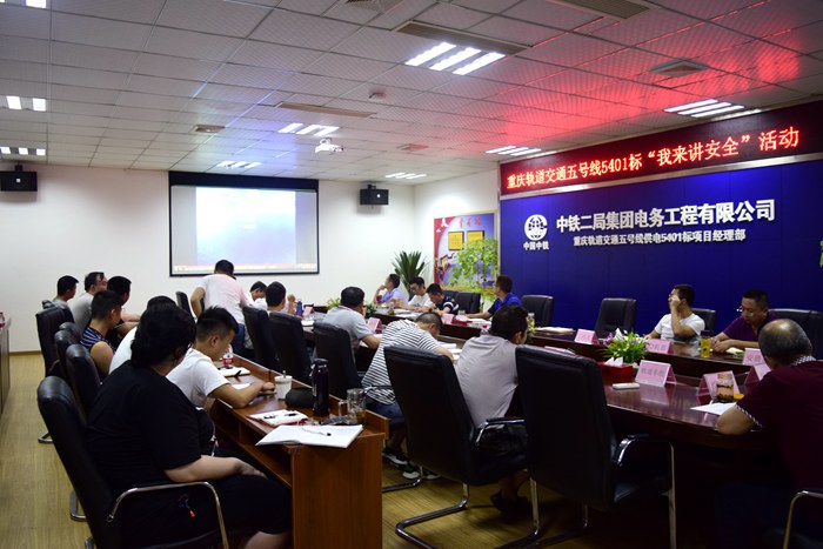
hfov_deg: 67.4
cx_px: 412
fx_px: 617
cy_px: 274
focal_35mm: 27
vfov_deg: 47.9
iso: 1100
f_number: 3.5
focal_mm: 18
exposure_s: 1/30
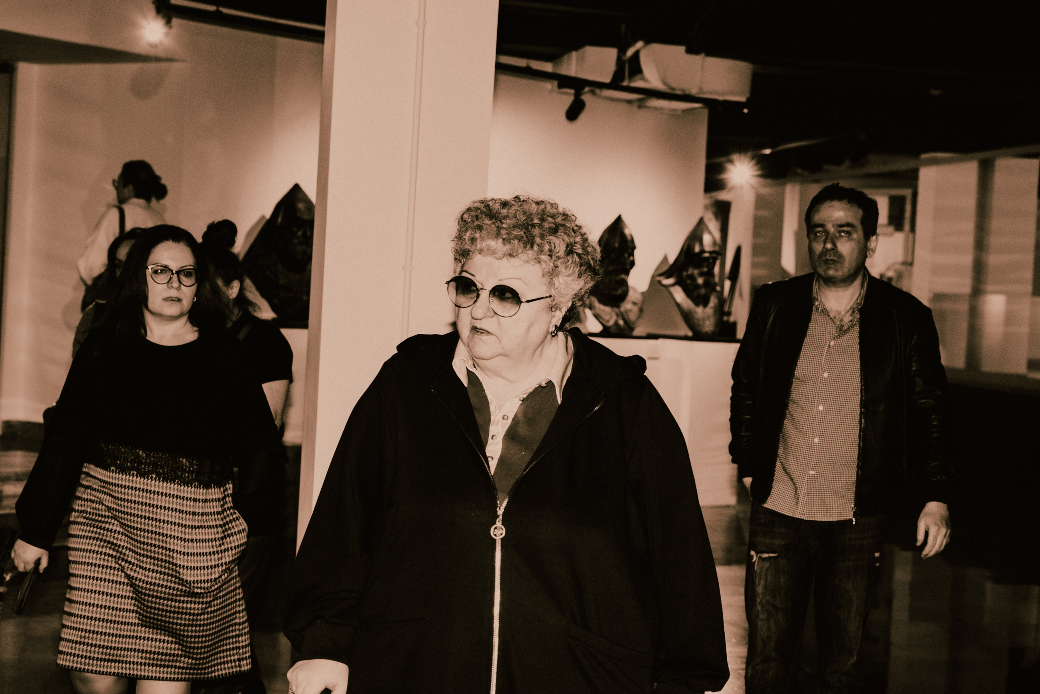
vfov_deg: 20.9
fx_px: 1878
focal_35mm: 65
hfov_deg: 30.9
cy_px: 347
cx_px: 520
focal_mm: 65
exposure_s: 1/100
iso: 2000
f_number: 5.6
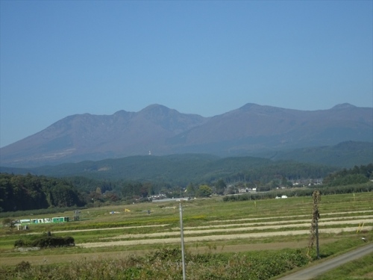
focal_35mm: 90
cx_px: 186
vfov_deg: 16.4
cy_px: 140
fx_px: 970
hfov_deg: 21.8
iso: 160
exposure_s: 1/1000
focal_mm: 15.45
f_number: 5
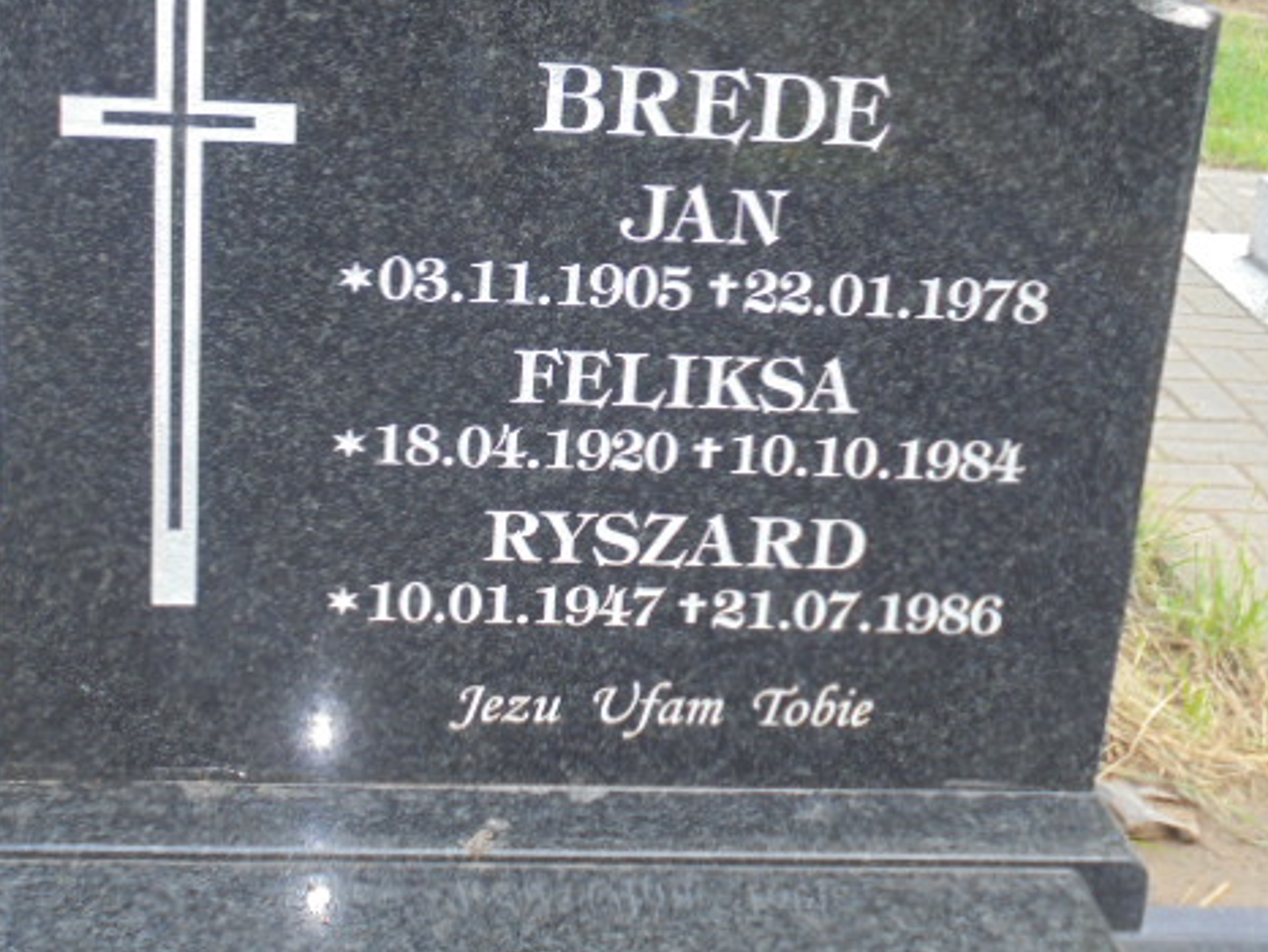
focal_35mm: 59
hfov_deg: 32.6
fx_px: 2162
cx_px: 536
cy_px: 307
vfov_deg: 24.7
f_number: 4.5
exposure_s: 1/30
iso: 100
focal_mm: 7.8
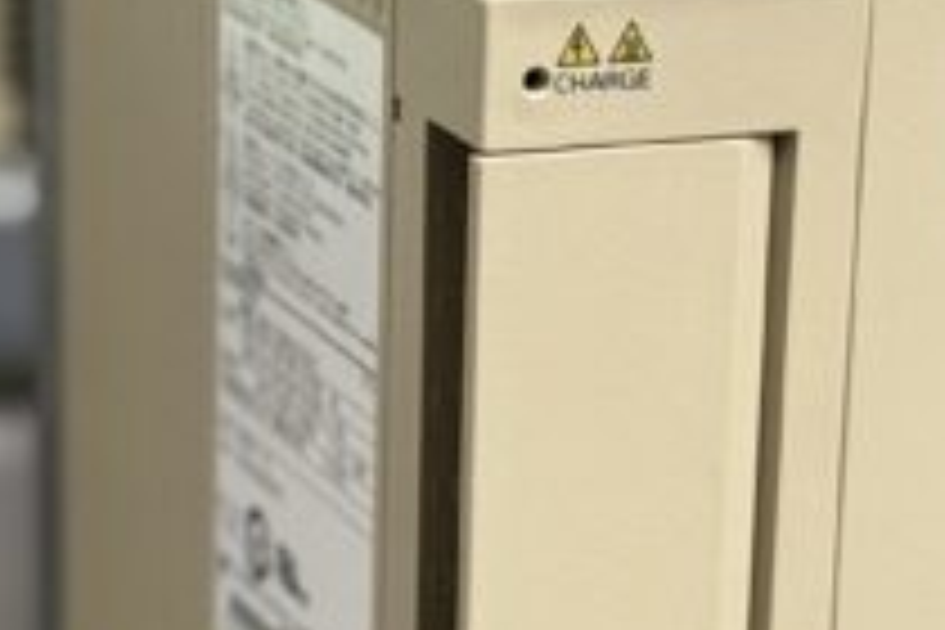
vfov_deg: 7.4
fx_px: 4803
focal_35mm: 183
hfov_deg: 11.2
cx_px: 198
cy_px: 765
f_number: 1.78
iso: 200
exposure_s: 1/33
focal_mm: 6.76
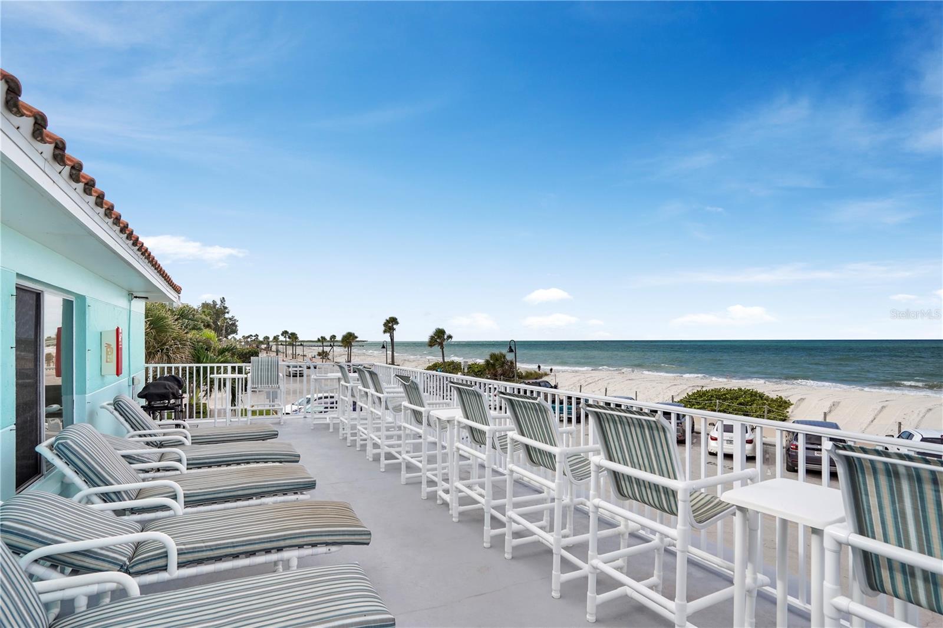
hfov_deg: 93.3
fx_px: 445
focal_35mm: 17
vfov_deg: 70.4
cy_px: 314
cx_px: 472
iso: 320
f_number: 9
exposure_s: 1/1000
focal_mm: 17
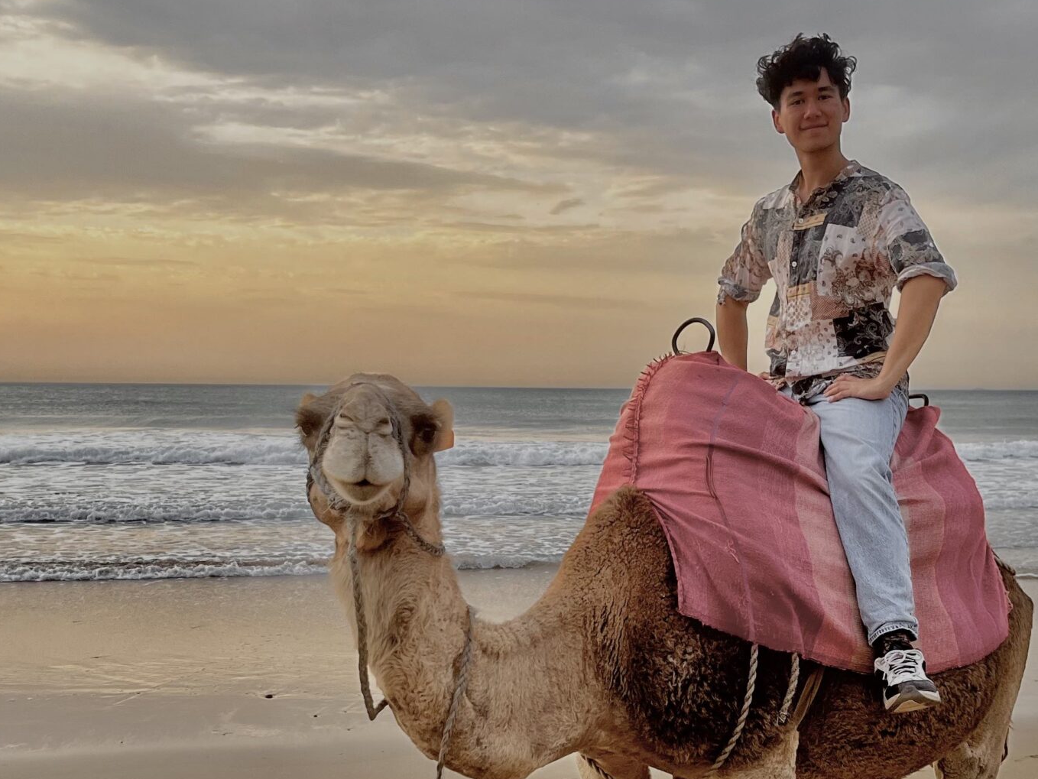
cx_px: 665
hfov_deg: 38.6
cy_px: 564
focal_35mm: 49
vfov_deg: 29.3
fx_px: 1470
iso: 50
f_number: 1.6
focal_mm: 5.1
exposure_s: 1/569
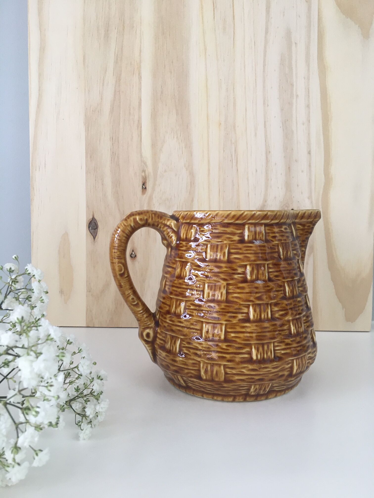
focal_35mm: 29
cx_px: 187
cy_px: 249
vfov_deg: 61.7
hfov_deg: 48.2
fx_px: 418
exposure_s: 1/33
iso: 50
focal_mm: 4.15
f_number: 2.2
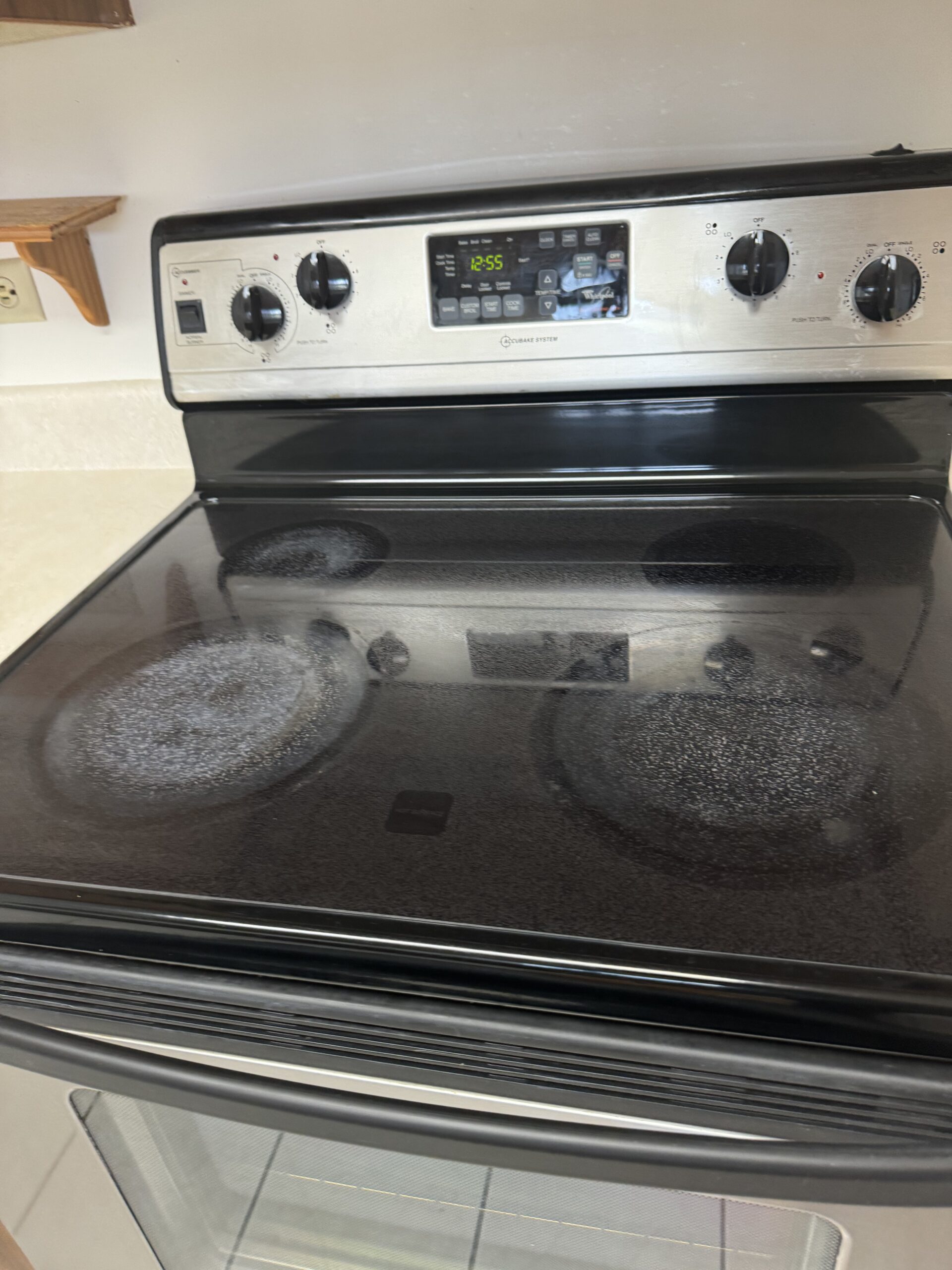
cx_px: 476
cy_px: 635
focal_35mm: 24
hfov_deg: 56.8
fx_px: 880
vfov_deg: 71.6
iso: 200
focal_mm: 6.76
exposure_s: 1/60
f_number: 1.78
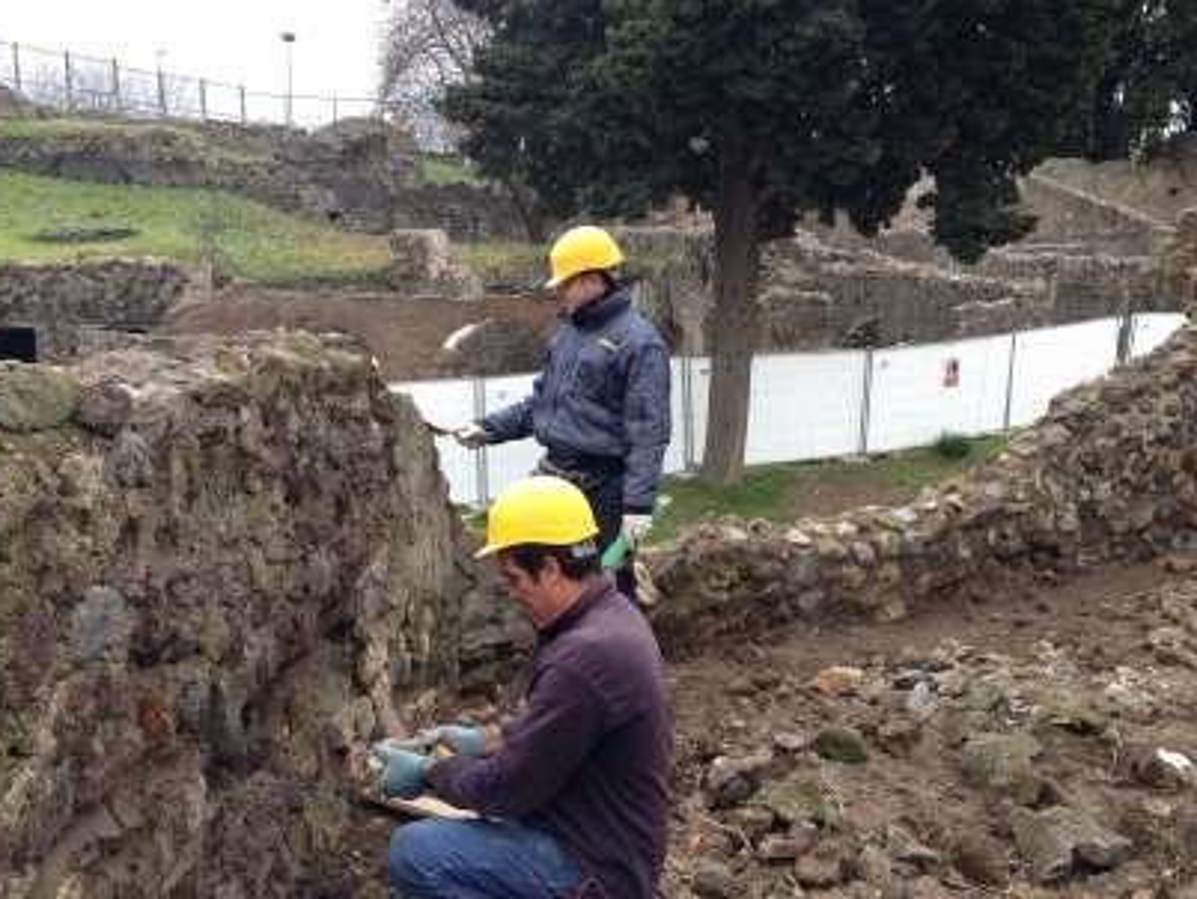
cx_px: 628
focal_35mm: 39
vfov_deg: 36.8
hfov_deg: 47.8
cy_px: 494
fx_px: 1349
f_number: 2.4
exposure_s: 1/141
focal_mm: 4.28
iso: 50
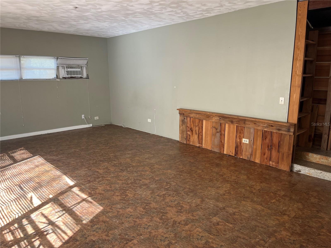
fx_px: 249
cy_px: 124
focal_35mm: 26
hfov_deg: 67.3
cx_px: 166
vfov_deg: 53.1
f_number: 1.6
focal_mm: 5.1
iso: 80
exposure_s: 1/122
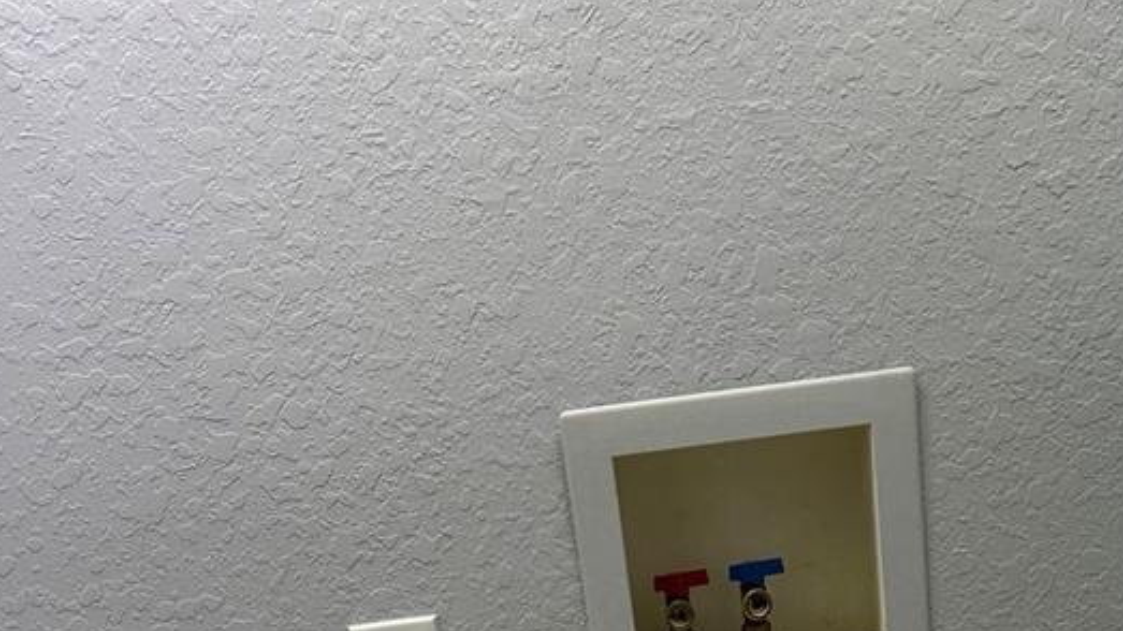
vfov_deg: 16.4
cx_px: 642
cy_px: 1174
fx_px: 1786
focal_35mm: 60
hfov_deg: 34.8
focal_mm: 6.76
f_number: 1.78
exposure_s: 1/120
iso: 160
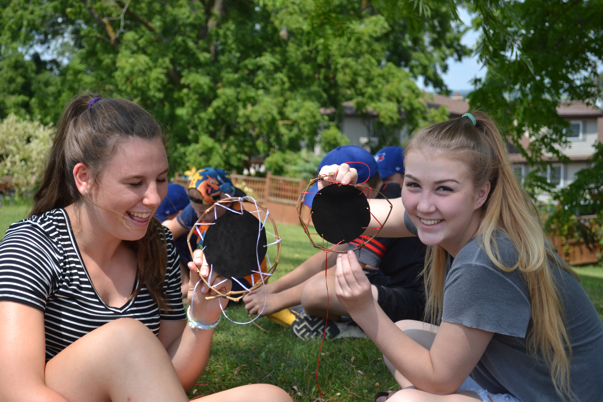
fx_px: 1131
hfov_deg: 29.9
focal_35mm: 68
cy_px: 201
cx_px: 302
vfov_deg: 20.2
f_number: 5.3
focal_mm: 45
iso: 400
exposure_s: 1/1250
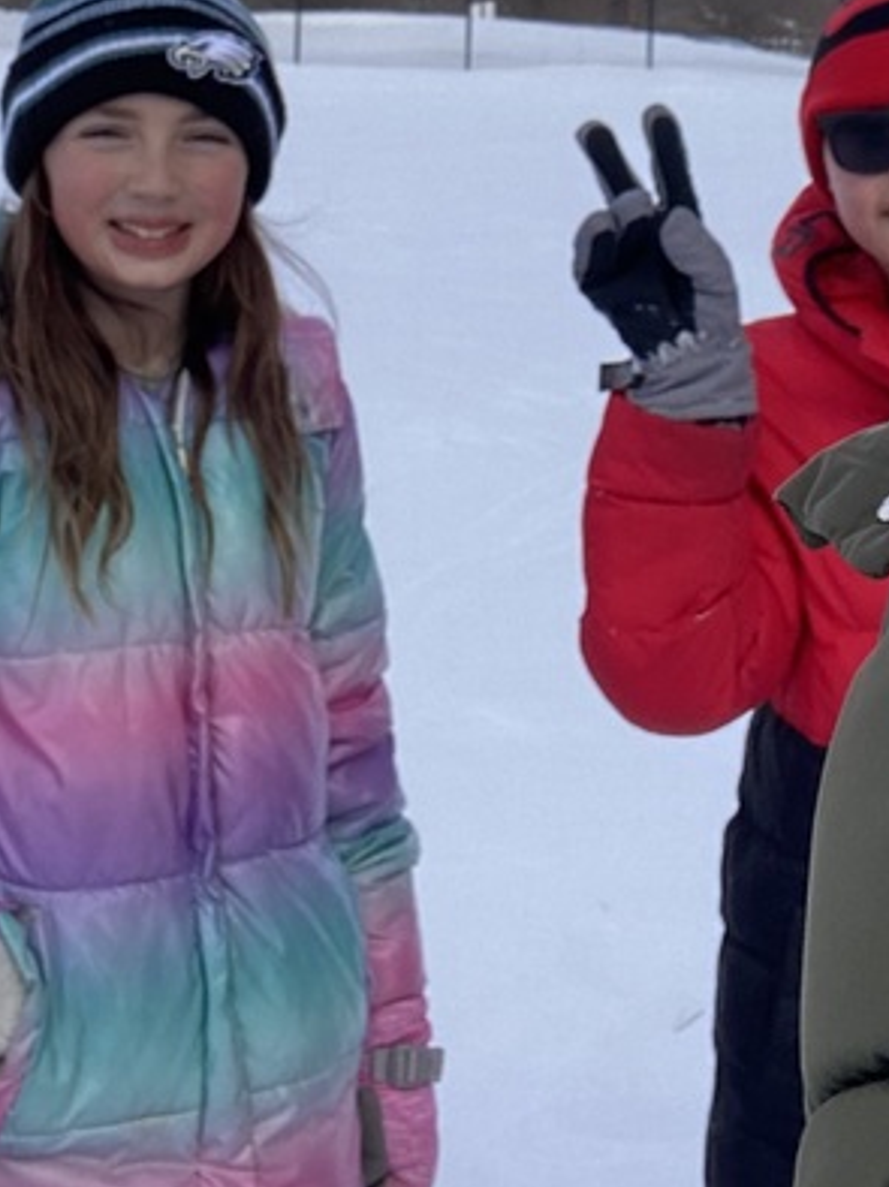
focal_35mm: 78
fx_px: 2674
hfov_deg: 18.9
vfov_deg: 22.8
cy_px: -283
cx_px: 503
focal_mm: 2.71
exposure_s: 1/818
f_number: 2.2
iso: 25
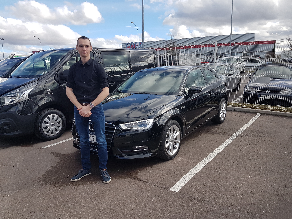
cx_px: 146
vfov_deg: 53.1
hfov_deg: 67.3
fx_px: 219
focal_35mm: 26
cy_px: 110
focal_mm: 4.2
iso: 40
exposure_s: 1/1316
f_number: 1.7
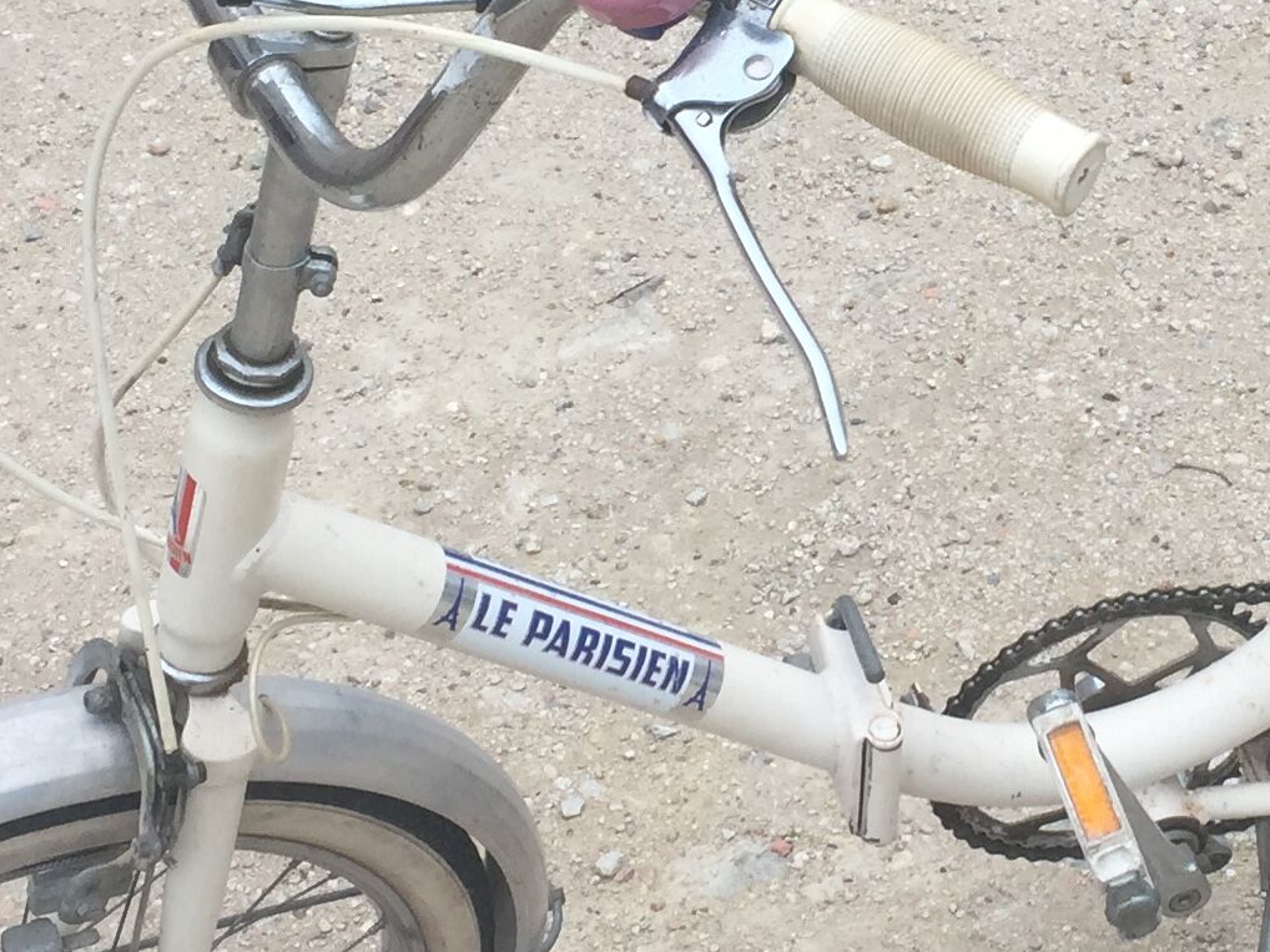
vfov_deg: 15.9
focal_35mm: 93
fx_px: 3411
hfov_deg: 20.8
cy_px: 319
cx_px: 1020
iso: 32
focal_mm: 4.15
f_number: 2.2
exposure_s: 1/439
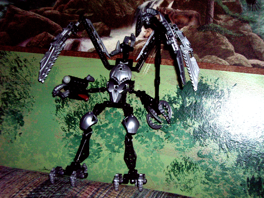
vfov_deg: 26.6
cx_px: 132
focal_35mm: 55
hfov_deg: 34.9
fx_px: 419
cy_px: 99
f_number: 3.3
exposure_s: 1/60
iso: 400
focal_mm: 9
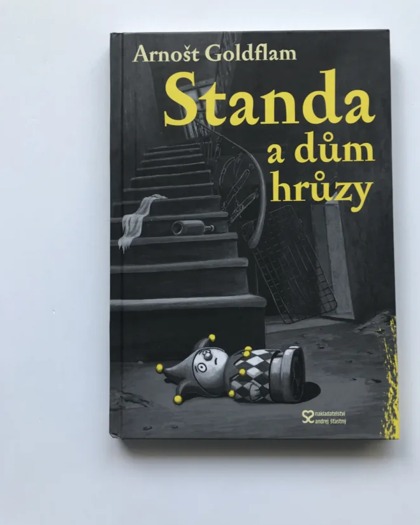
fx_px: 528
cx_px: 239
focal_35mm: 34
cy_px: 239
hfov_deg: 43.3
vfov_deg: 52.8
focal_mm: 3.99
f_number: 1.8
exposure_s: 1/50
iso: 25
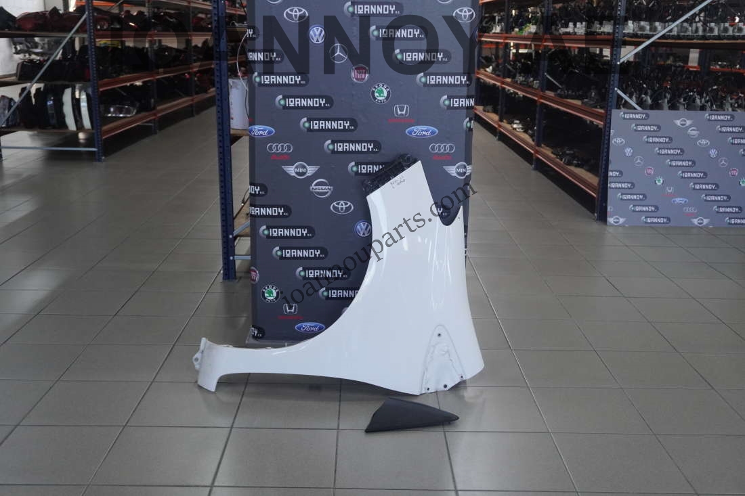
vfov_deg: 35.5
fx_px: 776
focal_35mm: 38
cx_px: 372
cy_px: 248
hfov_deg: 51.3
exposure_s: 1/160
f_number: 4.5
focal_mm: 25
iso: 1600
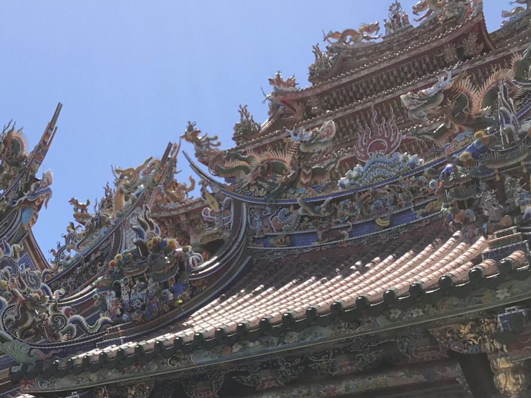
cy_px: 346
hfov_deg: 30.3
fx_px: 921
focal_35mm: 60
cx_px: 19
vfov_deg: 23.9
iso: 20
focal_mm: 3.99
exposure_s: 1/1520
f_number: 1.8
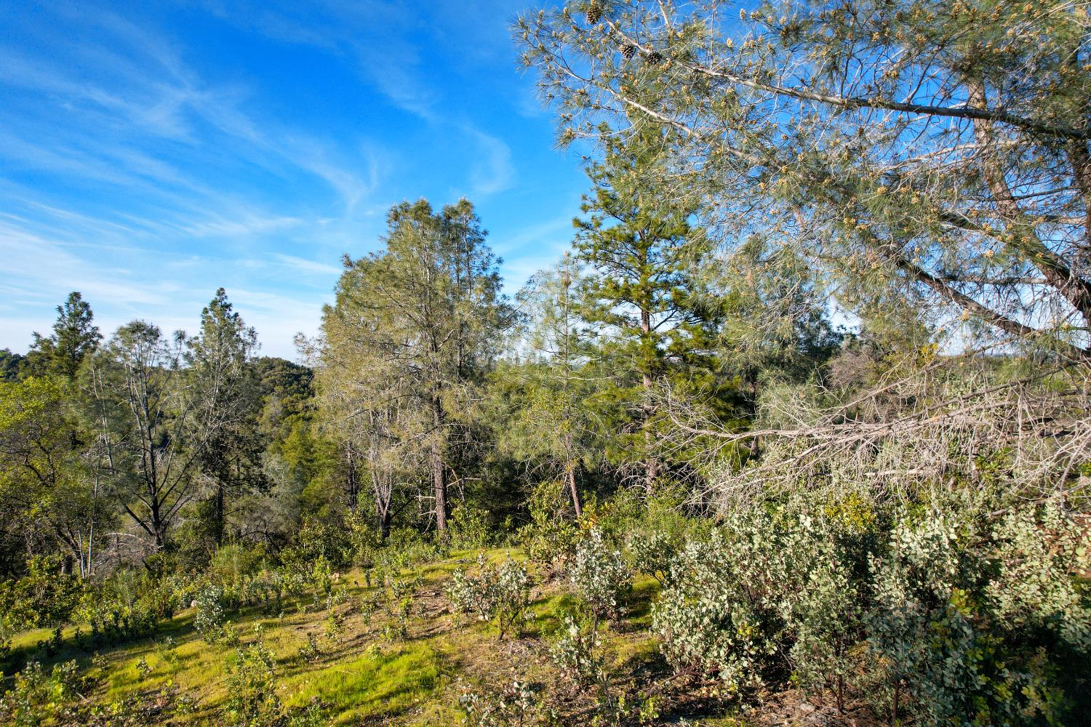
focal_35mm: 22
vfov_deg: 57.2
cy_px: 364
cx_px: 546
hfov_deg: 78.6
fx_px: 667
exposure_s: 1/1000
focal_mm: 8.38
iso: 100
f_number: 2.8
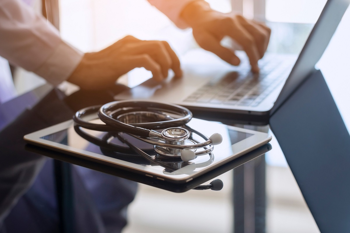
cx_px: 175
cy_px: 116
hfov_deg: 27.0
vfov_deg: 18.2
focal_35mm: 75
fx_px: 729
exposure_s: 1/100
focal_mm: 50
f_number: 2.8
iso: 200
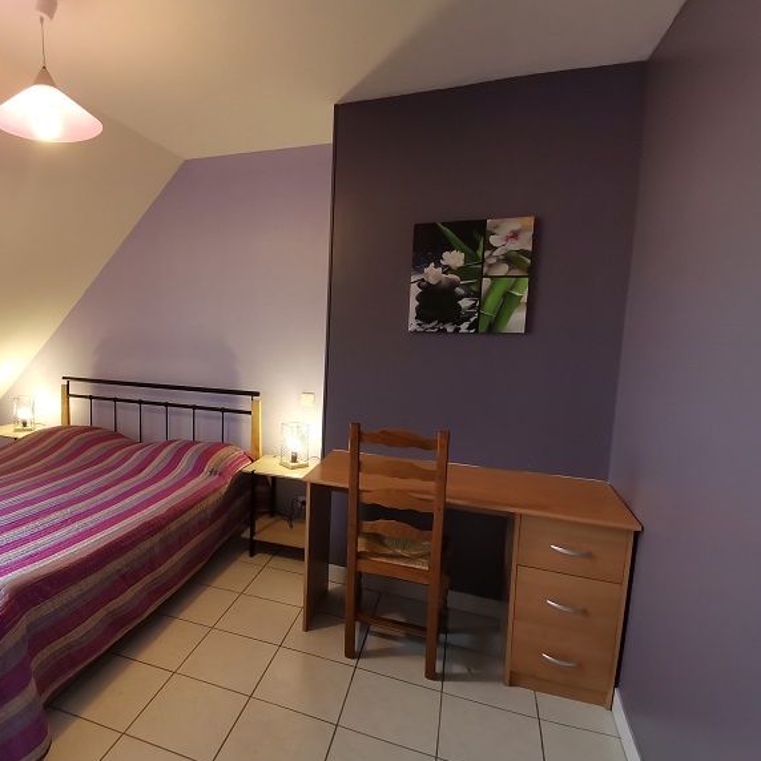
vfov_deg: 72.1
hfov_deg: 70.0
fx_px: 522
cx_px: 251
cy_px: 387
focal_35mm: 21
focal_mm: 1.78
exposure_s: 1/33.3
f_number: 2.4
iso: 200
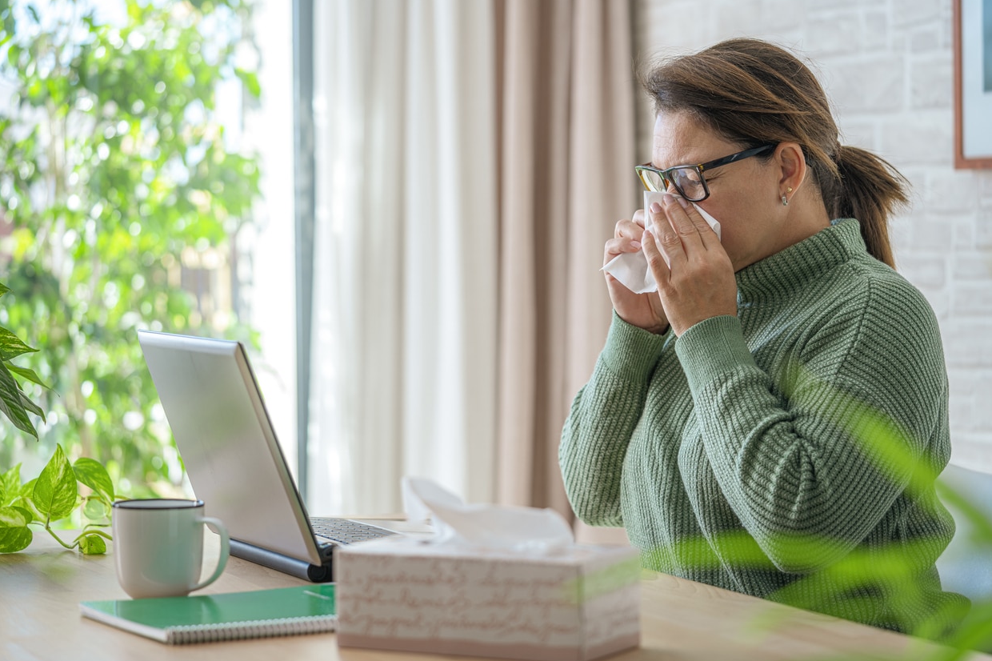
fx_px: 2507
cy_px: 329
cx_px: 492
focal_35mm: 91
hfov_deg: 22.4
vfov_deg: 15.0
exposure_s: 1/125
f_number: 3.2
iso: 100
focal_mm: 90
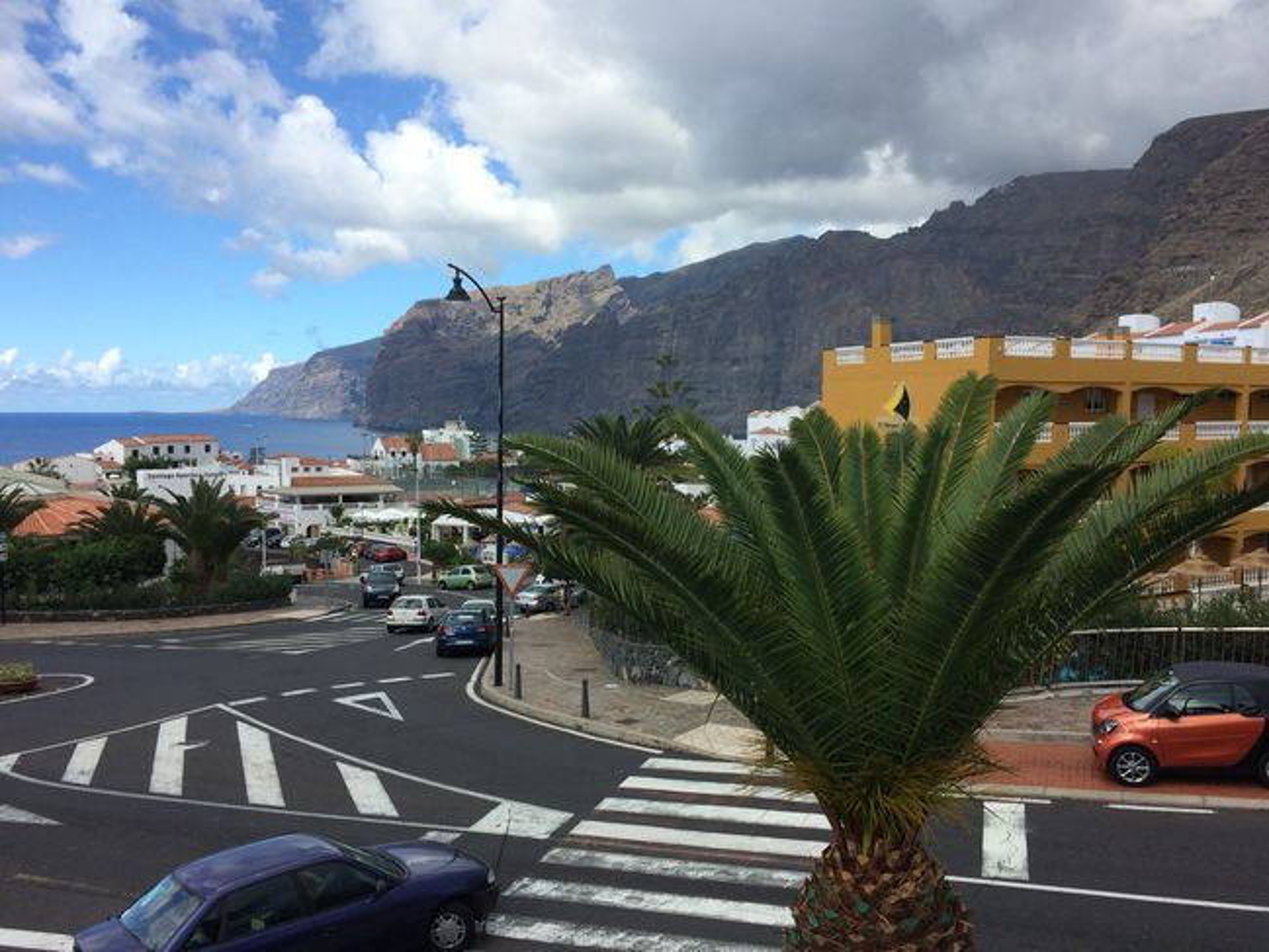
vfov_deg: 48.2
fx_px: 1063
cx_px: 634
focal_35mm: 29
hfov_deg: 61.7
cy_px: 476
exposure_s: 1/1953
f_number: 2.2
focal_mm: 4.15
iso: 32
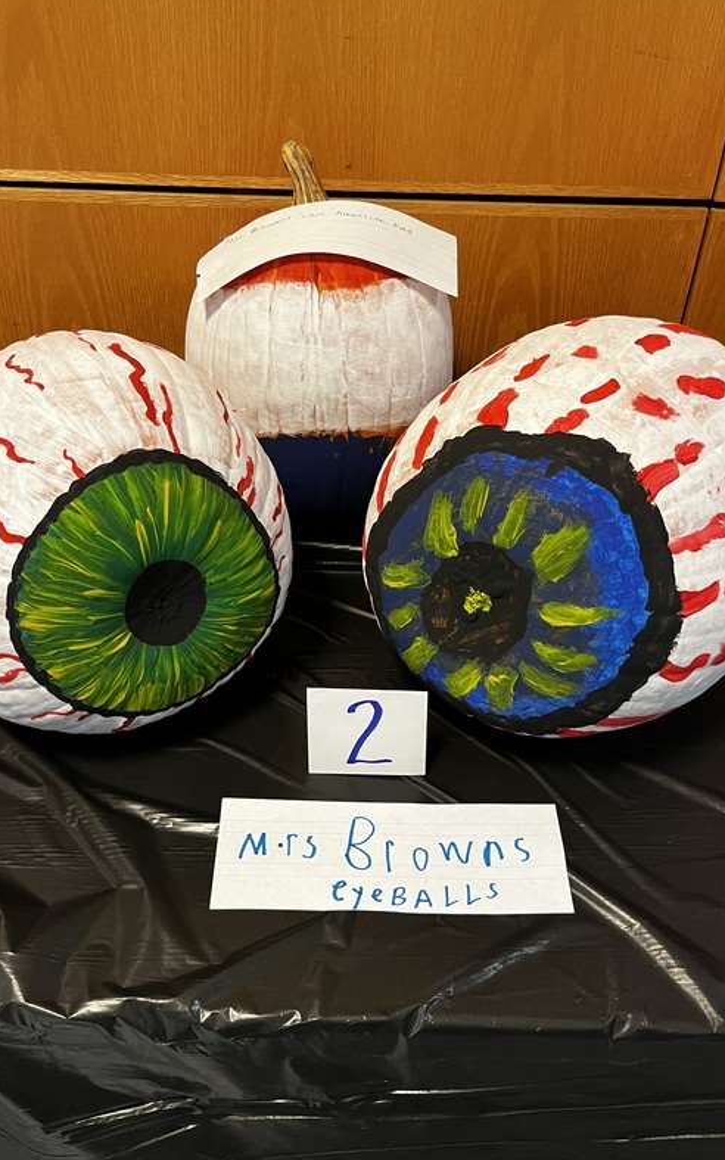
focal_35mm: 28
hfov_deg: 44.5
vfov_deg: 66.5
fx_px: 885
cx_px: 343
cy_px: 573
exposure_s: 1/54
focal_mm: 5.1
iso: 320
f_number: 1.6
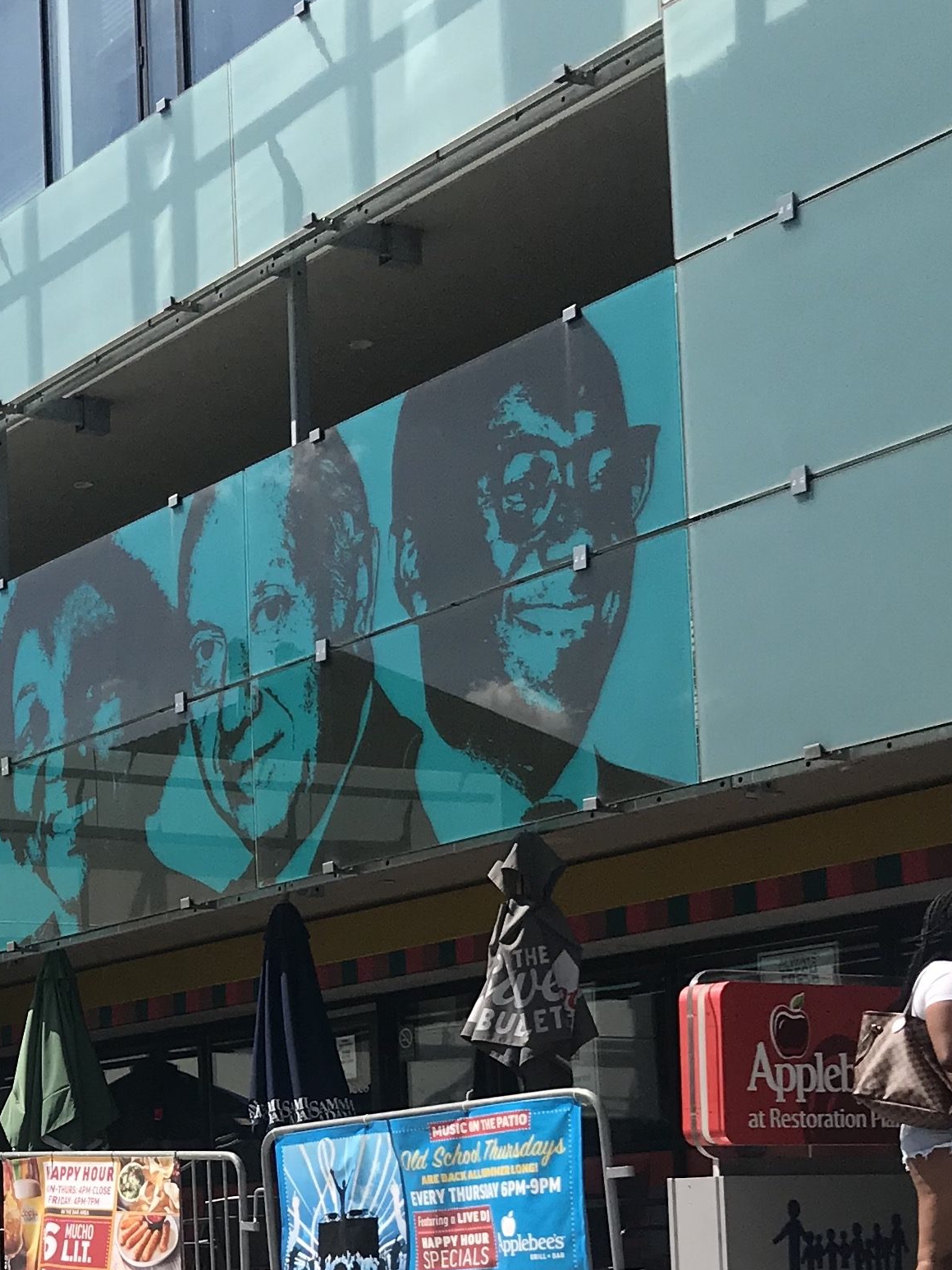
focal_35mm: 73
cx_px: -54
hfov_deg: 19.4
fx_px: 2677
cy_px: 1115
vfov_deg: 25.9
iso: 20
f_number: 1.8
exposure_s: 1/2591
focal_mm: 3.99
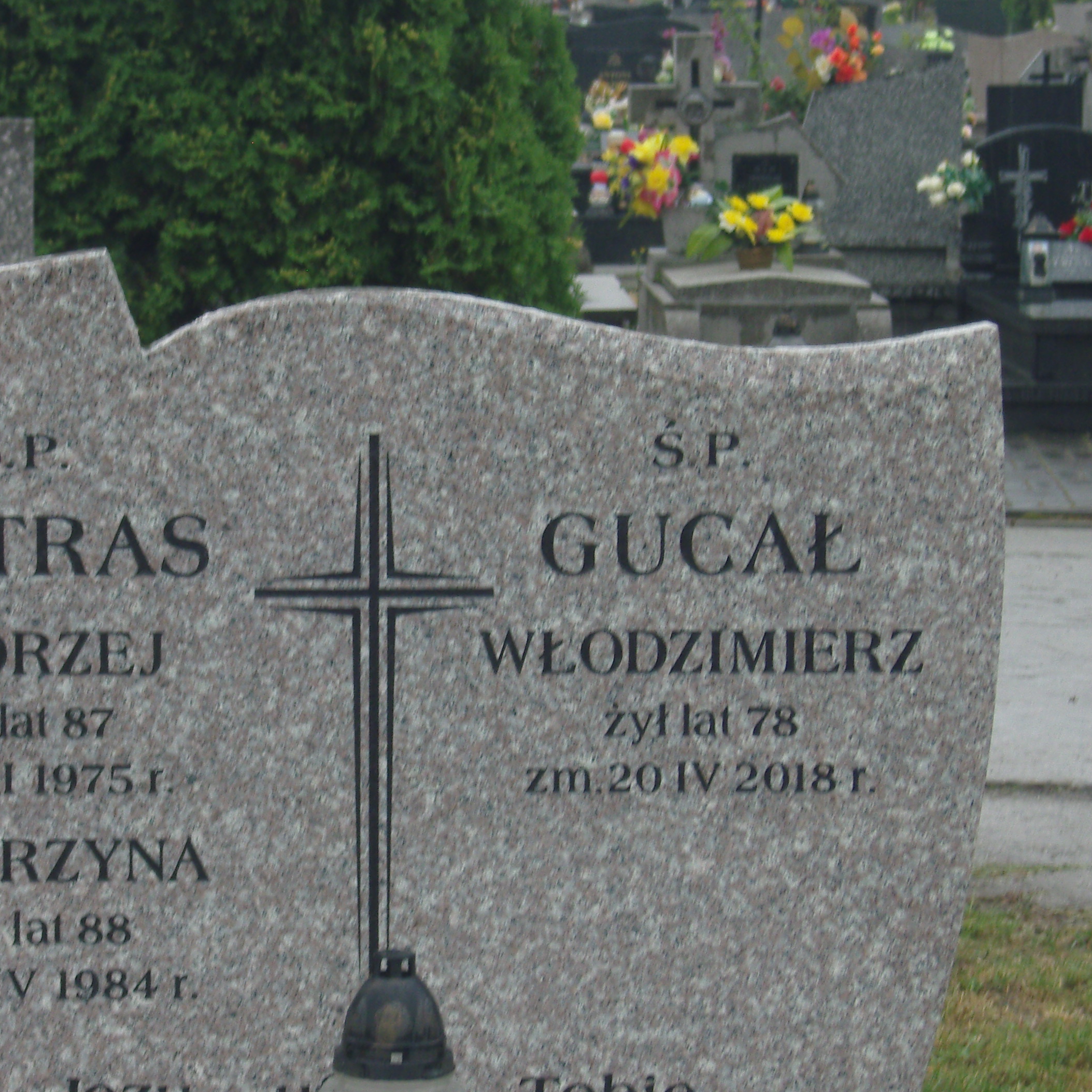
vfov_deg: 13.8
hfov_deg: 13.8
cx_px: 302
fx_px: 4497
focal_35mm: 126
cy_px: 618
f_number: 4.8
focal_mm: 19.8
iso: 125
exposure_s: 1/60
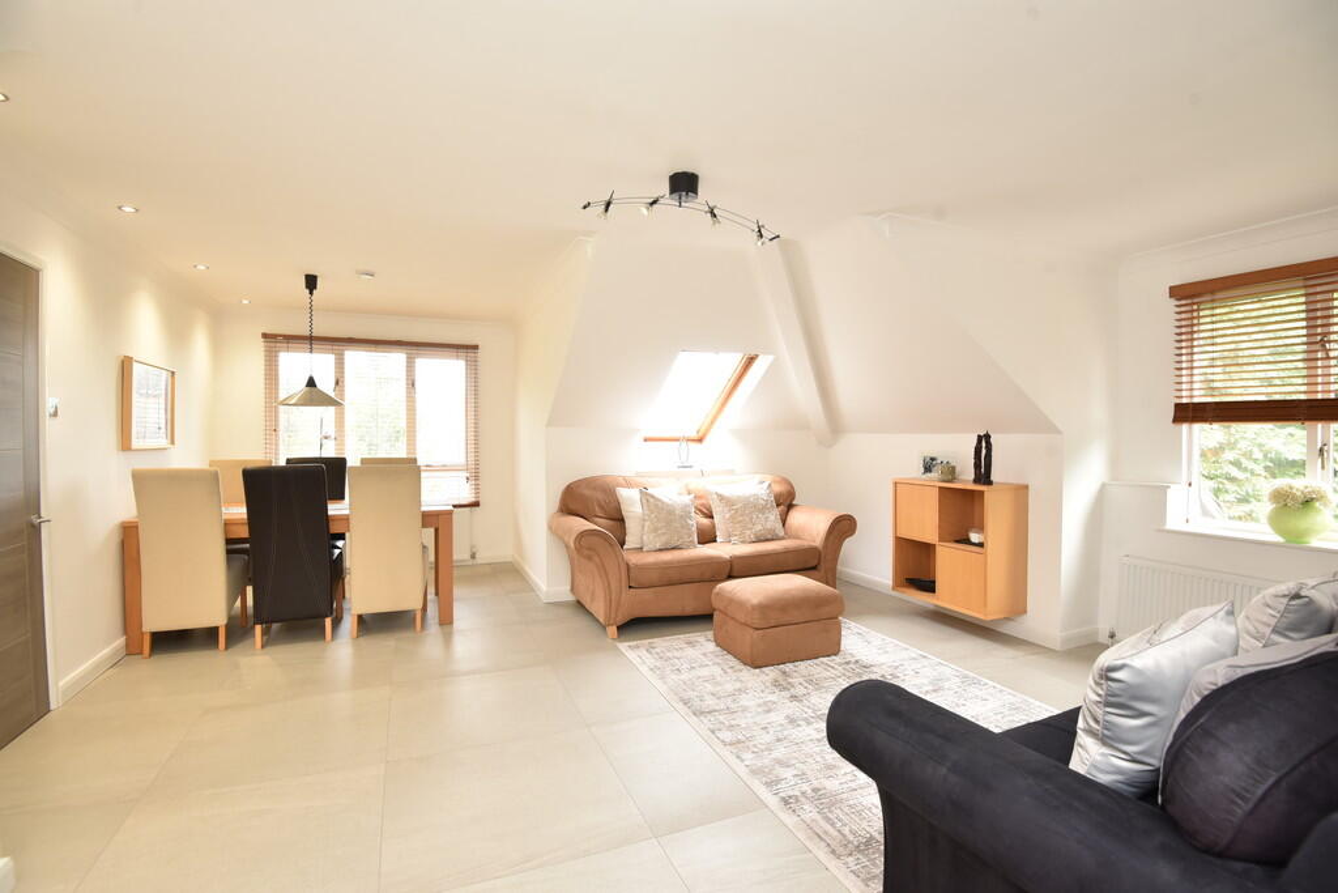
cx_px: 669
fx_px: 595
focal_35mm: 16
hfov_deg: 96.7
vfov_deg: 73.8
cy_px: 446
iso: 800
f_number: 7.1
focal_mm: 16
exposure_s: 1/25
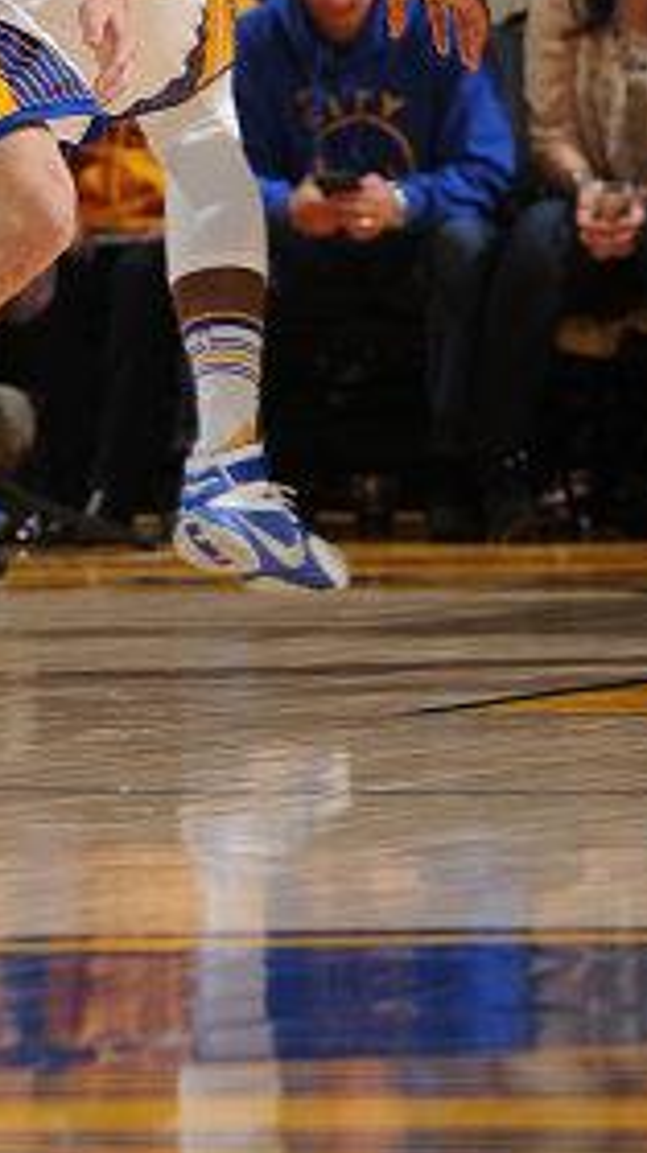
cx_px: -60
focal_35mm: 733
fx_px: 22410
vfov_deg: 2.9
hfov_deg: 1.7
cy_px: -21
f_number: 6.3
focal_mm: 330
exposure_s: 1/250
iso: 400
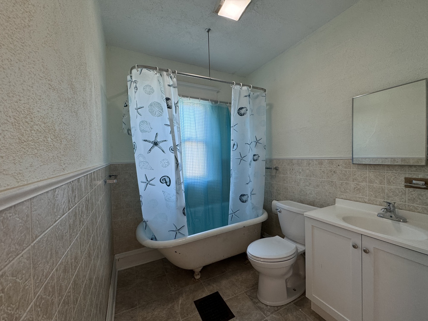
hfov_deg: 102.1
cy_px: 160
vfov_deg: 85.7
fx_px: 173
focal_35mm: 14
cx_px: 214
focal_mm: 2.22
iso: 125
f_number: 2.2
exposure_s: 1/99
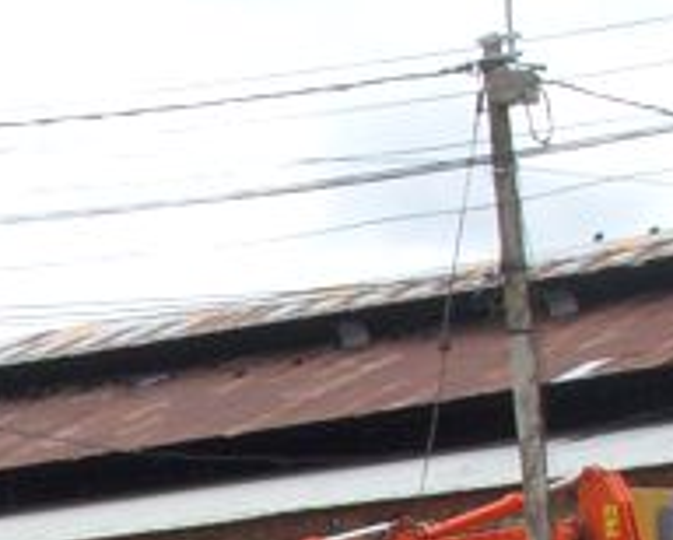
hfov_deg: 9.8
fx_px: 3848
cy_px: 1020
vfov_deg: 7.7
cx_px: -249
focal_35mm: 193
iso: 100
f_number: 6.6
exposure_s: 1/320
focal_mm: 6.3
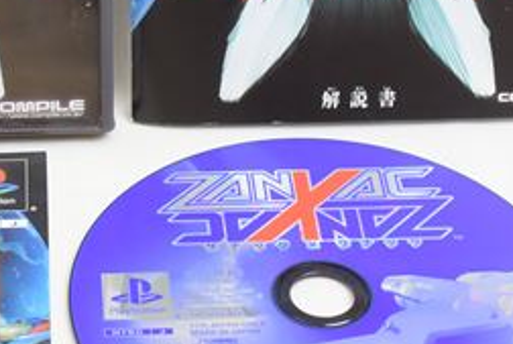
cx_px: 81
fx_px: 1856
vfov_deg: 10.6
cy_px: 91
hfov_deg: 15.6
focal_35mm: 130
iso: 900
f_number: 4.2
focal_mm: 15.3
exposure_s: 1/60
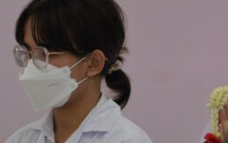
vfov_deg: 2.0
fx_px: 3993
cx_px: -61
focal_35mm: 642
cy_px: 210
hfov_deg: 3.3
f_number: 2.8
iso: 900
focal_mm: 155
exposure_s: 1/500
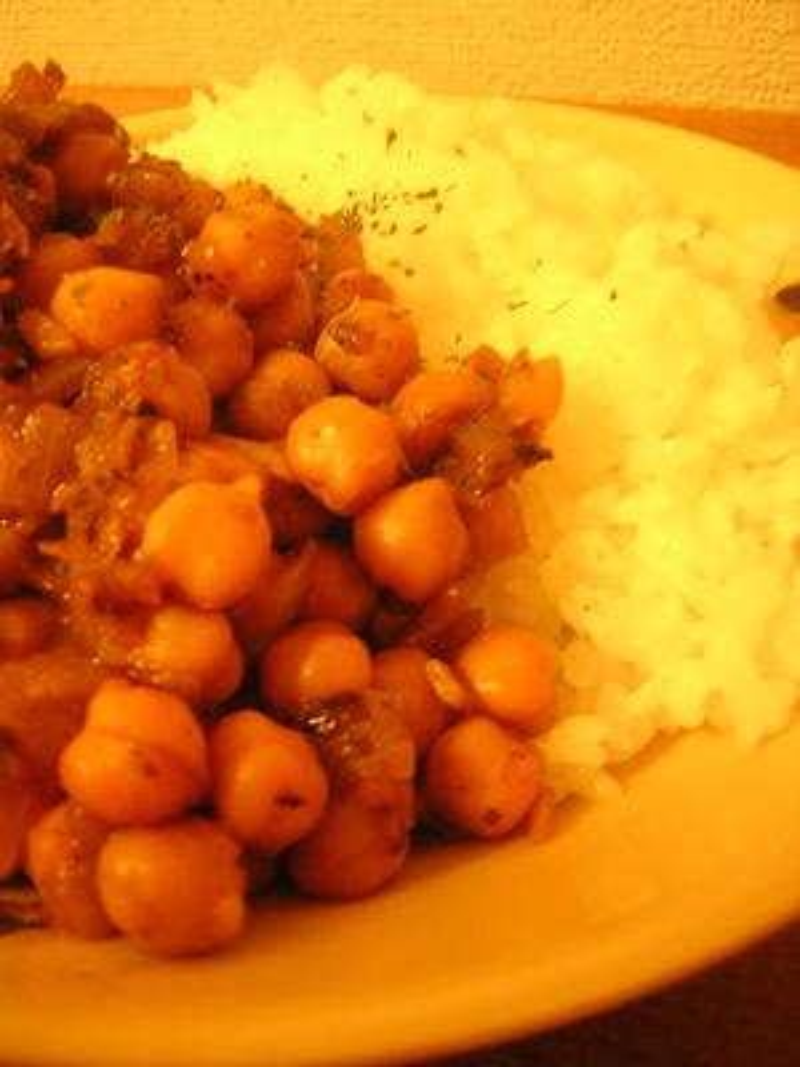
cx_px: 400
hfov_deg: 39.7
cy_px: 534
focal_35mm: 36
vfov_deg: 51.4
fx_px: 1109
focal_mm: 4.7
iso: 200
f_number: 2.6
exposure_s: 1/1.7
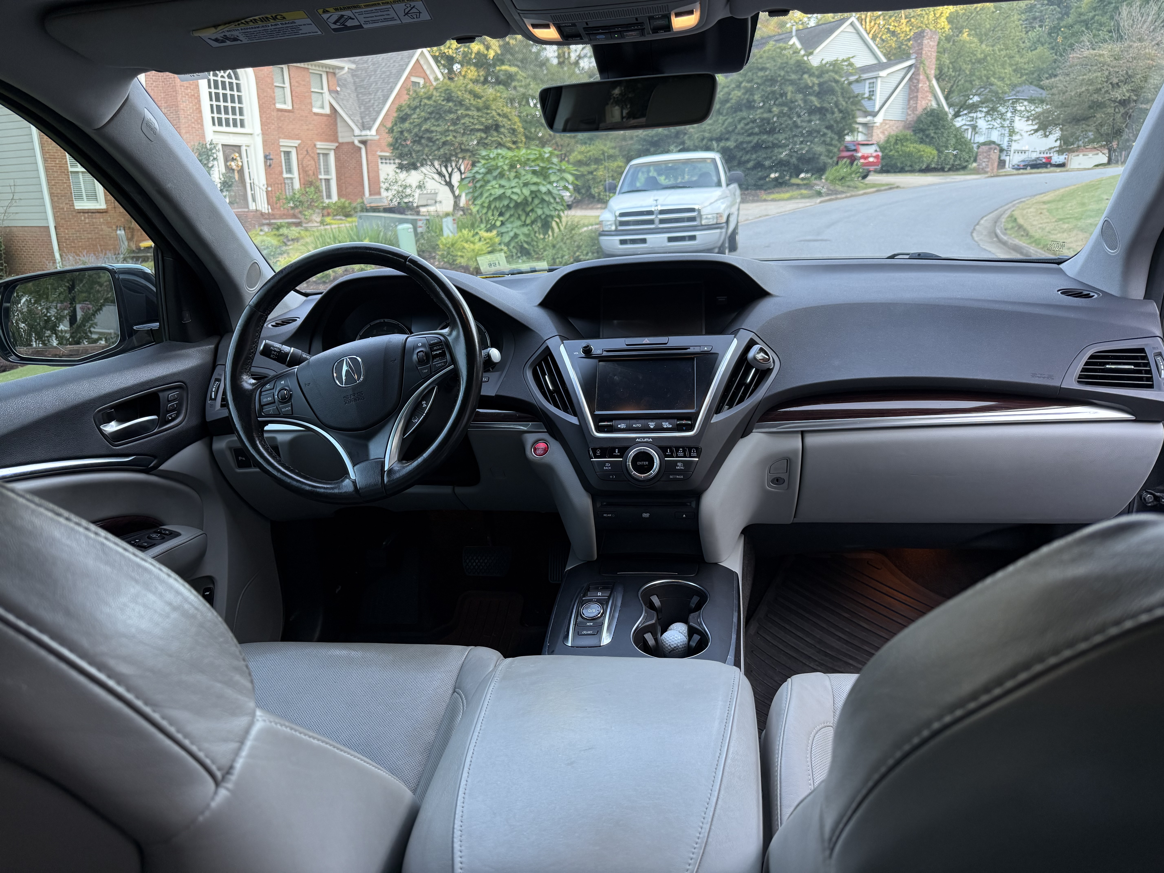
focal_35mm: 24
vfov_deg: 56.8
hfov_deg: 71.6
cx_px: 582
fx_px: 807
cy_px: 436
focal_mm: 6.76
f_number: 1.78
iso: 200
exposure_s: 1/121
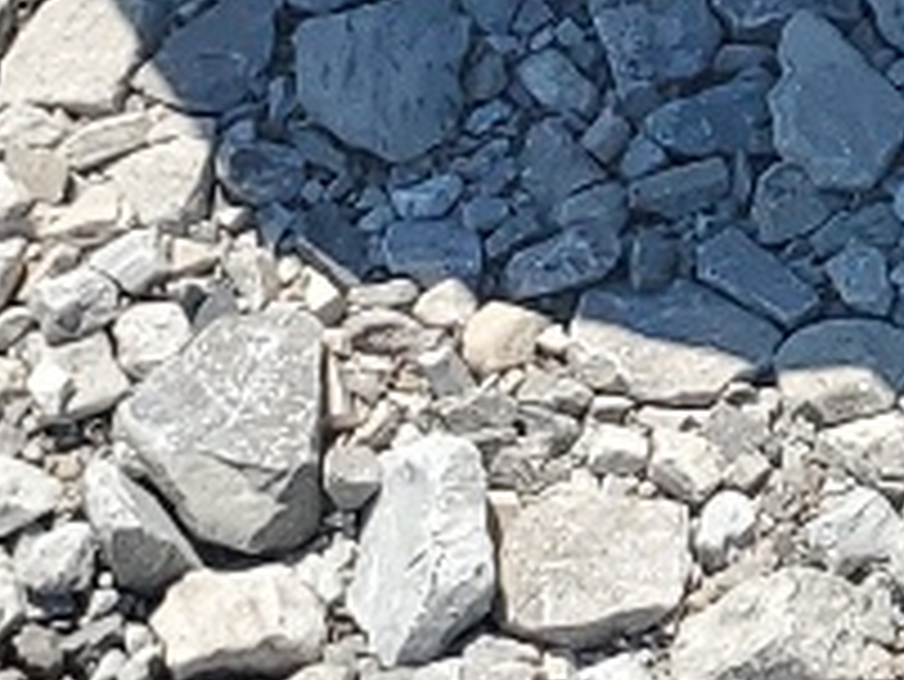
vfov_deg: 7.1
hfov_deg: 8.5
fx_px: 5409
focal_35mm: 207
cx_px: 2316
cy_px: -347
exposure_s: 1/3333
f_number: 1.5
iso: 50
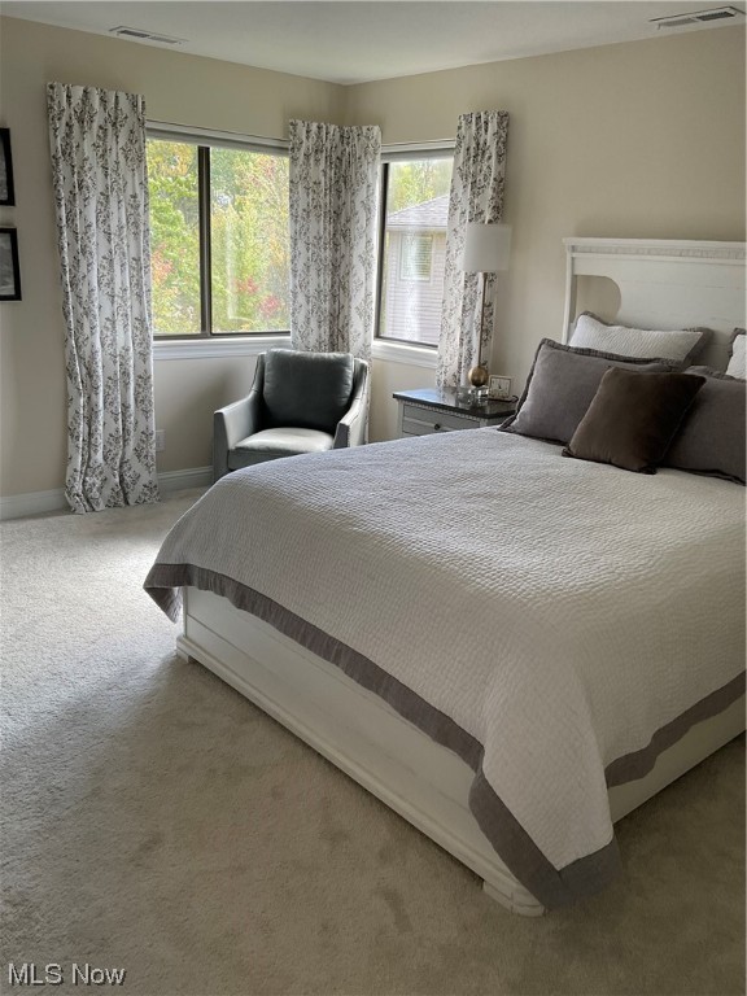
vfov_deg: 61.7
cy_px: 498
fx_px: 834
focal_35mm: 29
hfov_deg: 48.2
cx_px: 374
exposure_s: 1/120
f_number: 1.8
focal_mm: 3
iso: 40
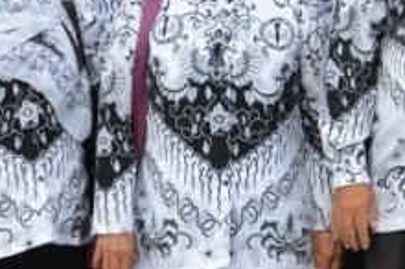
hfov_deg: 8.5
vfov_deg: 5.8
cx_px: 655
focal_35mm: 237
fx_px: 2662
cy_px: 66
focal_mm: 34
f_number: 8
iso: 180
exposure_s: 1/250
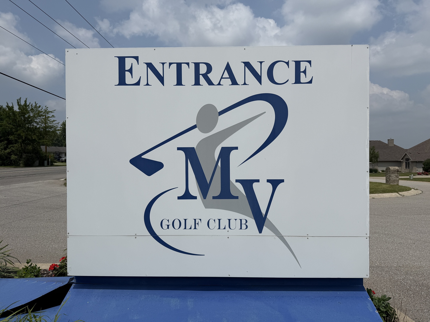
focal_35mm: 24
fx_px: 298
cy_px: 161
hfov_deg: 71.6
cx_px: 215
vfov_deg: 56.8
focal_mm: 6.76
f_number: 1.78
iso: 80
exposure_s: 1/14286
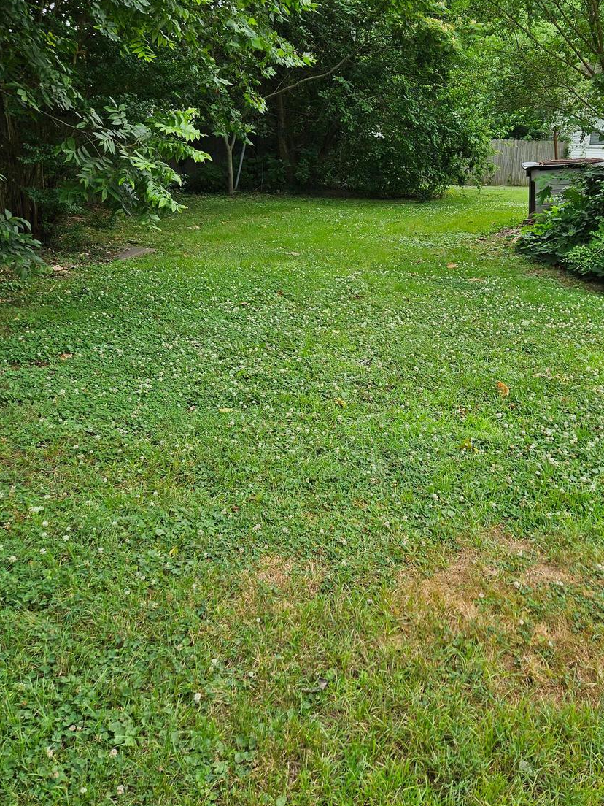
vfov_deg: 56.3
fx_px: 744
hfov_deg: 43.5
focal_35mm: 32
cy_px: 319
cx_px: 406
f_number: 1.8
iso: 25
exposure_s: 1/809
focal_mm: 5.4
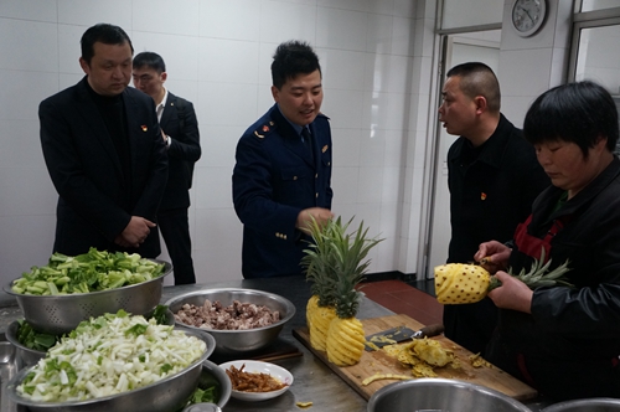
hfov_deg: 53.2
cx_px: 310
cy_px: 206
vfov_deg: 36.8
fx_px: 619
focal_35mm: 36
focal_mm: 24
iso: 1600
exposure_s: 1/80
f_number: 4.5
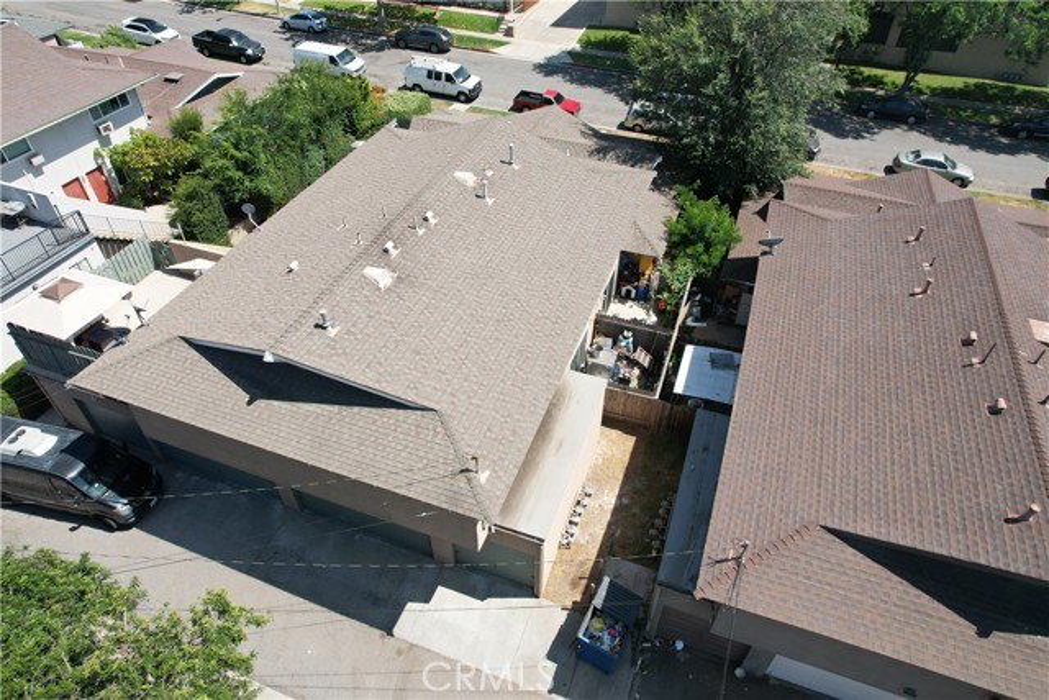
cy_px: 350
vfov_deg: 57.3
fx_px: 641
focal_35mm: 22
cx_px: 524
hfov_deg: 78.6
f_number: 2.8
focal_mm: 8.38
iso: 140
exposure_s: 1/1600
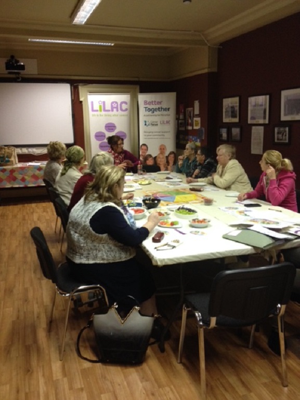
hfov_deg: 40.7
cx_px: 150
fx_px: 405
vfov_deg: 52.6
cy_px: 200
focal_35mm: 35
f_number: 2.4
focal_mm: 4.28
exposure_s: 1/20
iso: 200
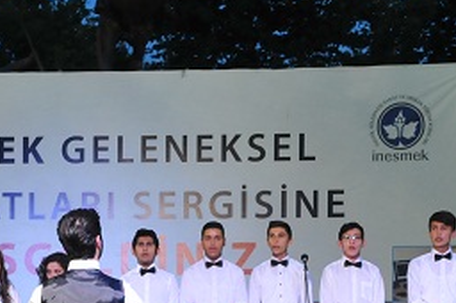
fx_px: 1240
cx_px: 86
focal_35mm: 98
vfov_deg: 13.5
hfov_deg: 20.6
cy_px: 367
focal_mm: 26
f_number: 3.8
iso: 800
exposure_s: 1/60
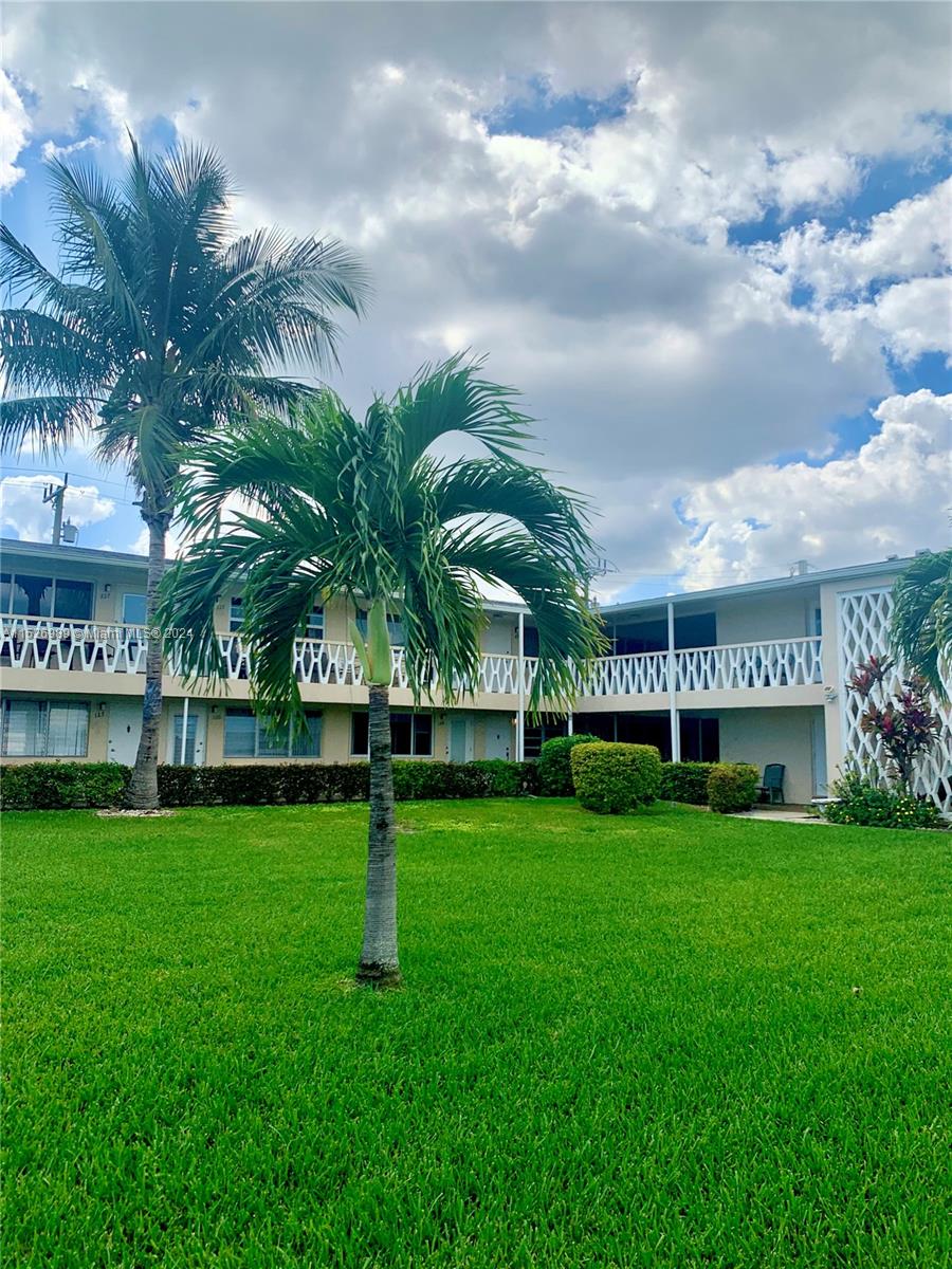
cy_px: 634
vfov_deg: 67.3
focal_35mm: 26
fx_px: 953
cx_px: 476
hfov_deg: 53.1
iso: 25
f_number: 1.8
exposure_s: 1/2994
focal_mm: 4.25
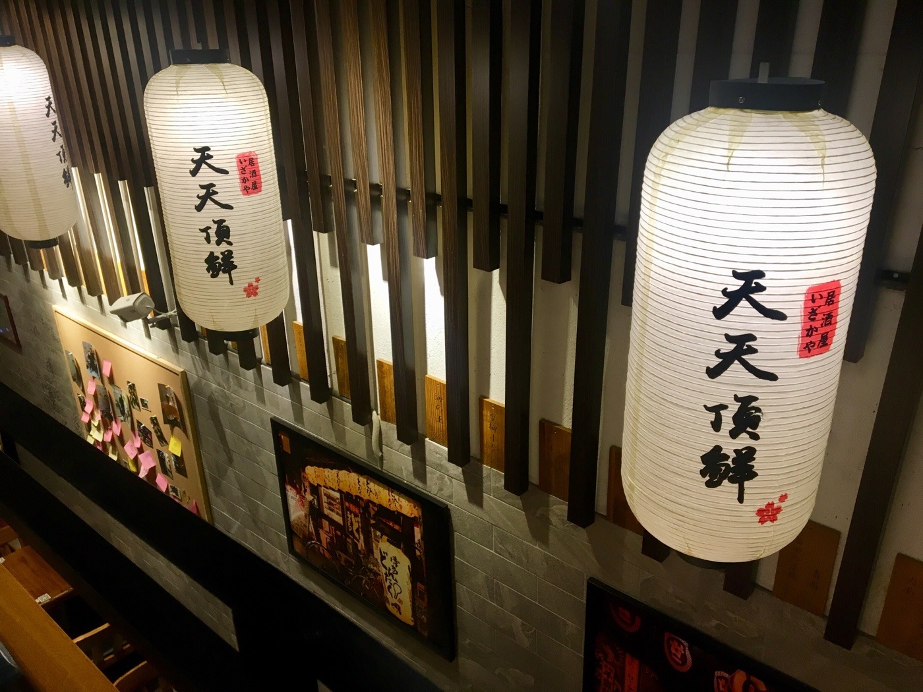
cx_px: 462
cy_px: 346
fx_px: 773
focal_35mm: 29
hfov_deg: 61.7
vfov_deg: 48.2
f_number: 2.2
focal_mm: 4.15
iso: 80
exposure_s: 1/33
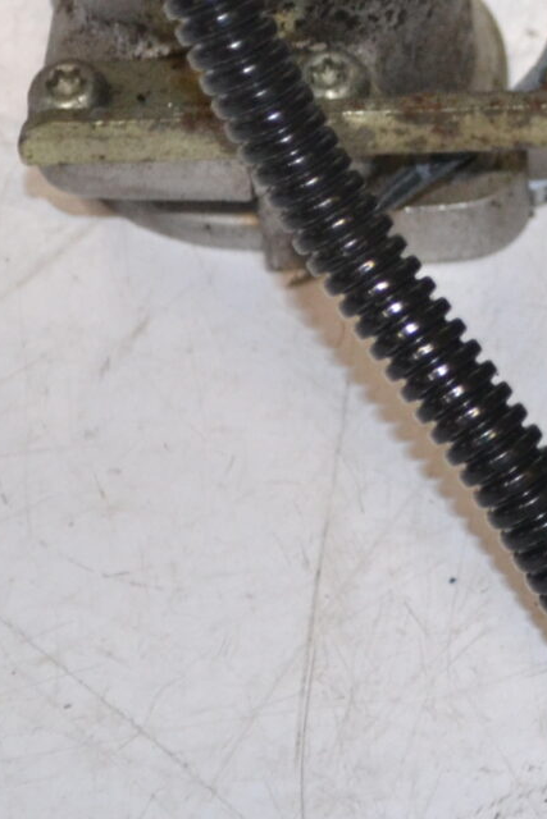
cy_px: -198
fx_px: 5467
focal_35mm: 240
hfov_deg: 5.6
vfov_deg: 8.5
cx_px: 1093
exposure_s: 1/60
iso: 1000
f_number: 5.3
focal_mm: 40
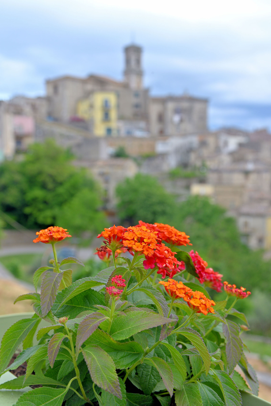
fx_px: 564
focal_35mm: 50
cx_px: 136
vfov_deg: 39.6
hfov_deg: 27.0
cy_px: 203
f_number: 9
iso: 200
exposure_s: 1/30
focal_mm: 50
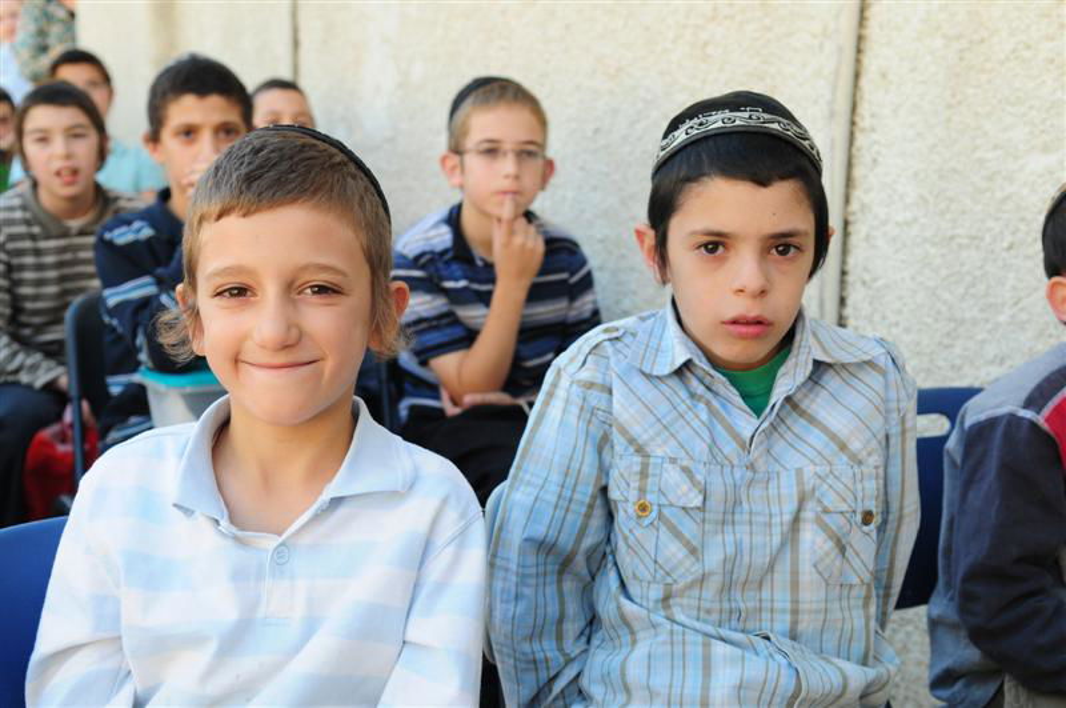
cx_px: 533
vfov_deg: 25.7
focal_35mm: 52
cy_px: 354
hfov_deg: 37.9
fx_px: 1552
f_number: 4.5
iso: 400
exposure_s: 1/200
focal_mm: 35
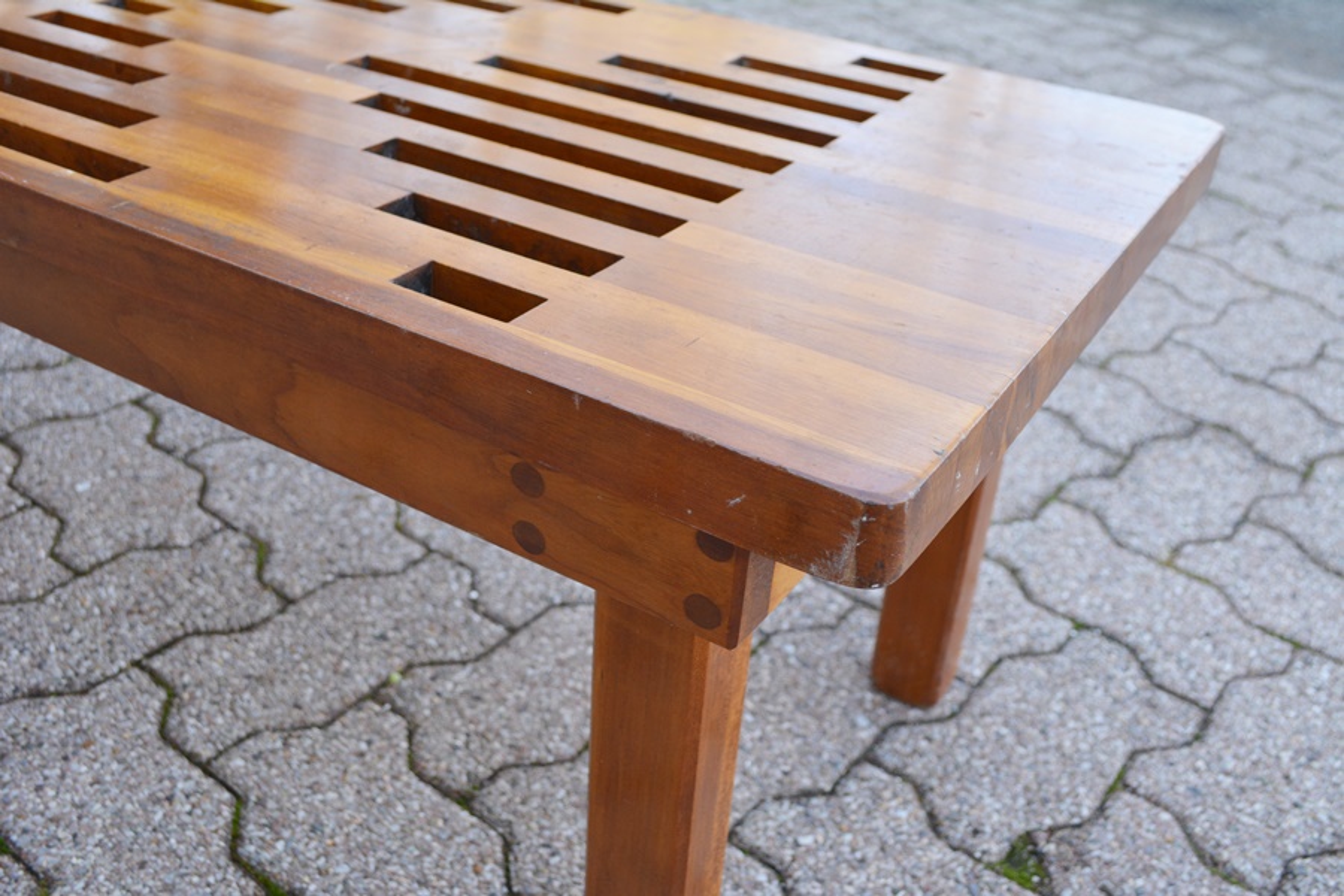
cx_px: 672
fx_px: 1344
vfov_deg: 36.9
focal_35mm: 36
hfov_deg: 53.1
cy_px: 448
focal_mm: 24
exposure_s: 1/125
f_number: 5.6
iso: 400
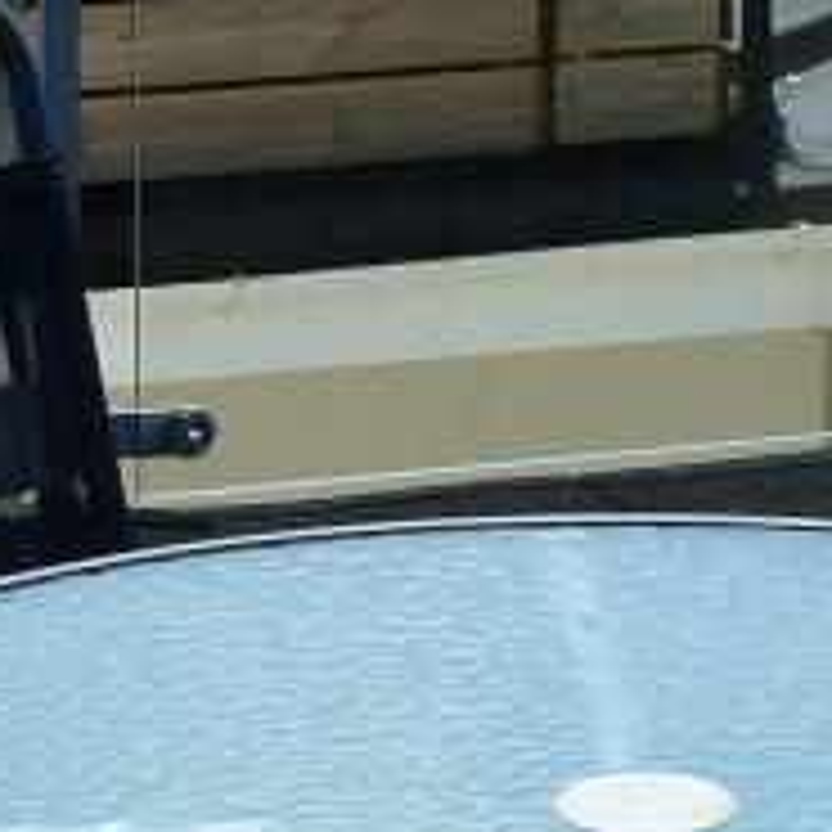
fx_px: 6907
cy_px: -396
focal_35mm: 254
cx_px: 117
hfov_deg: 6.9
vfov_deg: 6.8
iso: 80
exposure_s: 1/500
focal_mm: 8.5
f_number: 4.5
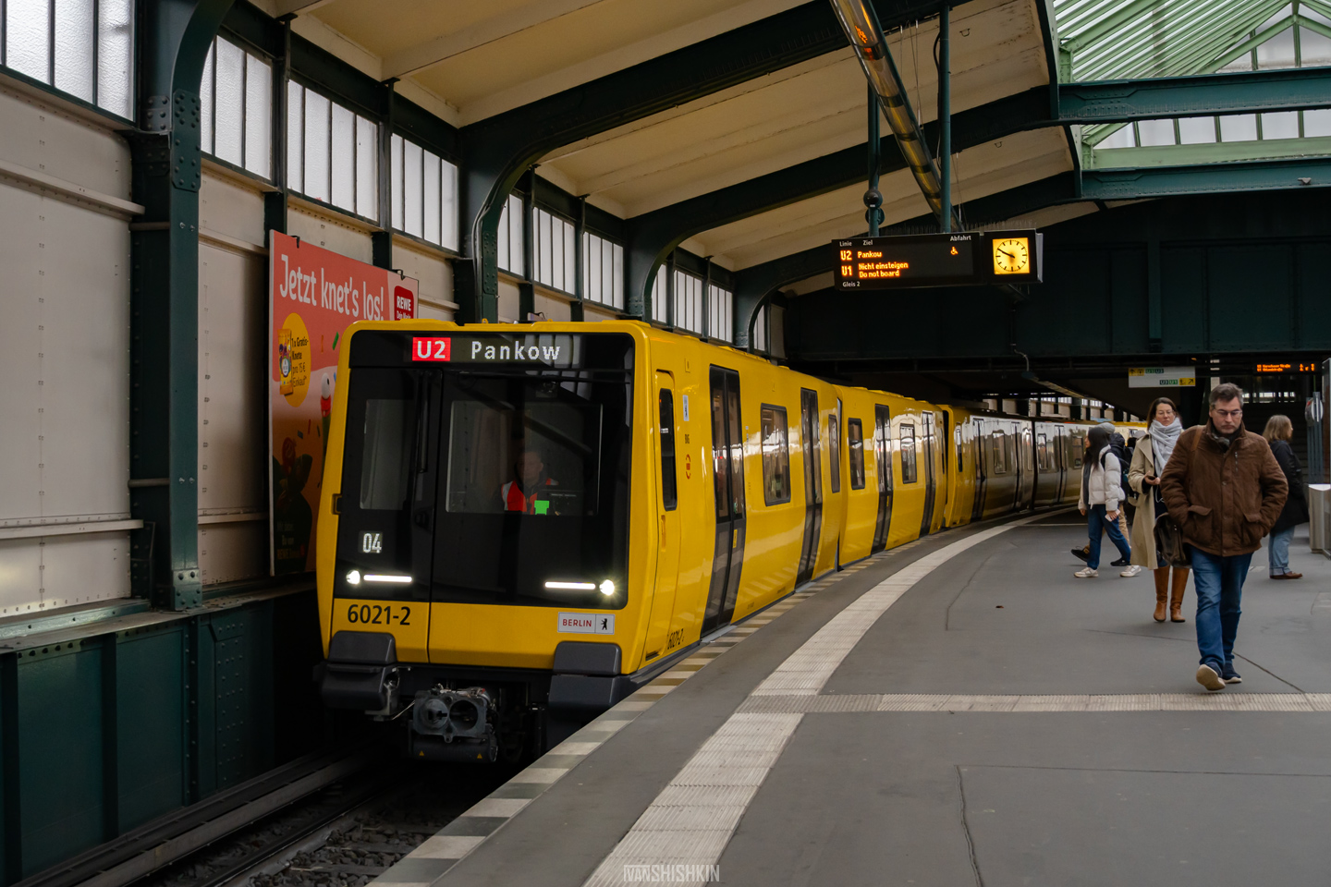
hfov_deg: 41.1
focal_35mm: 48
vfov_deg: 28.1
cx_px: 666
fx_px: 1775
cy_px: 444
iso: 1600
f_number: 4.5
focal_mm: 32
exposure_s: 1/320
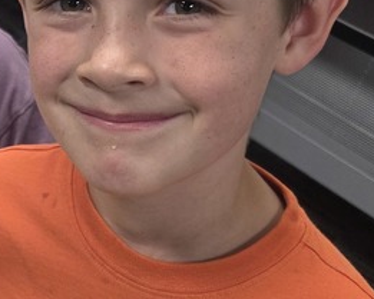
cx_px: -136
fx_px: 974
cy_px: 230
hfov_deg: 19.7
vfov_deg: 17.4
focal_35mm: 88
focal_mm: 6.3
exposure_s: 1/120
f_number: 1.7
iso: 200
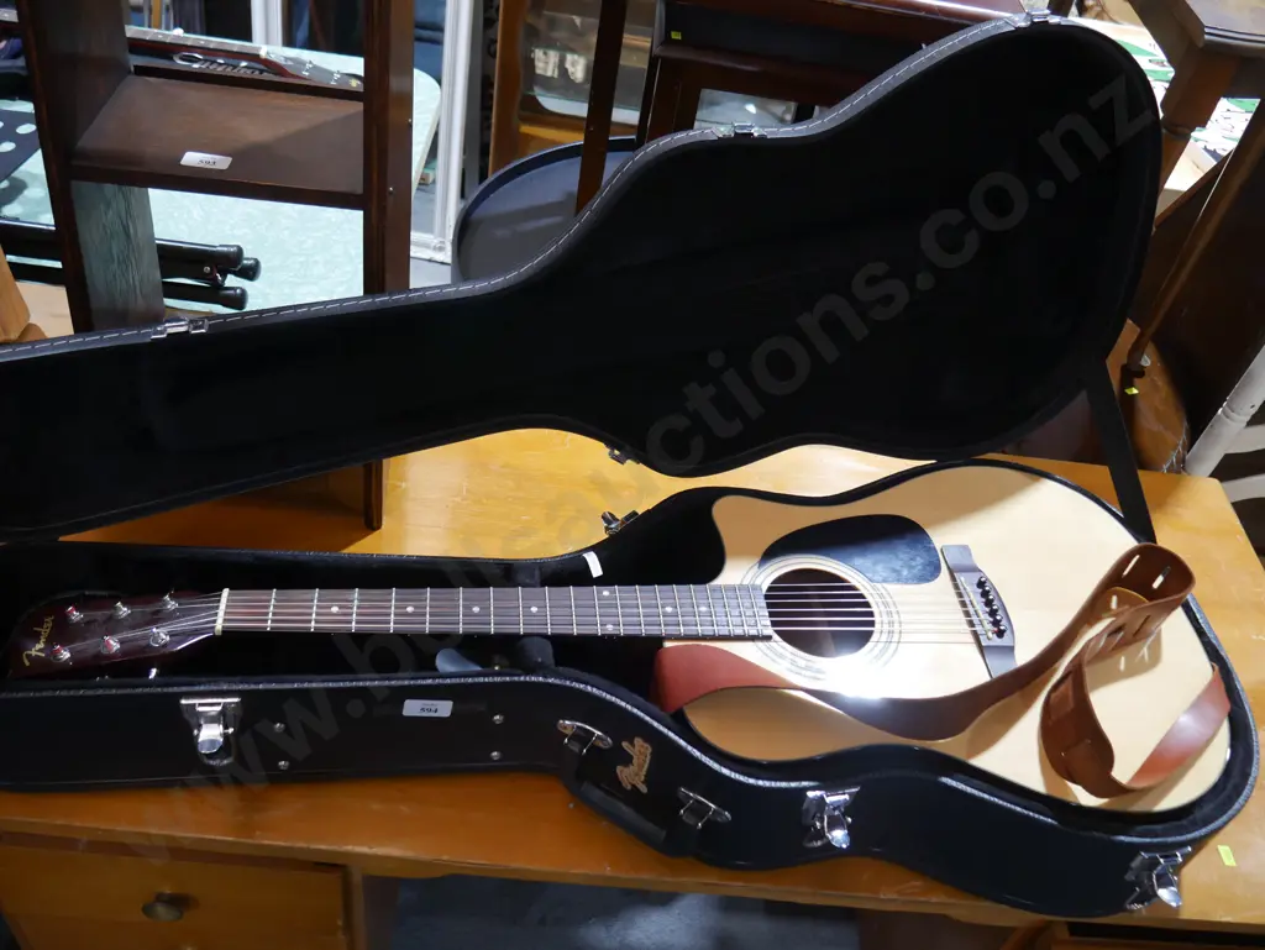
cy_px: 475
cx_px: 632
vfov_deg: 44.2
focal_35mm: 32
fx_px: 1170
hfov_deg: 56.8
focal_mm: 16
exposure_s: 1/60
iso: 800
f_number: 3.6
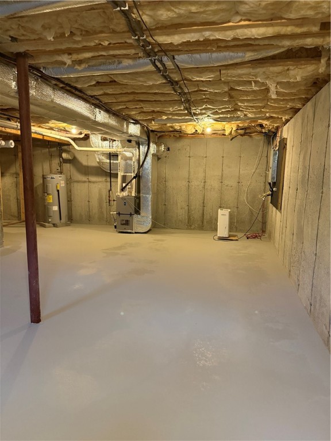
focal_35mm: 24
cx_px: 166
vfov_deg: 71.6
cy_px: 220
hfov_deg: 56.8
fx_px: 306
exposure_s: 1/60
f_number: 1.78
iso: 800
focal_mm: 6.76
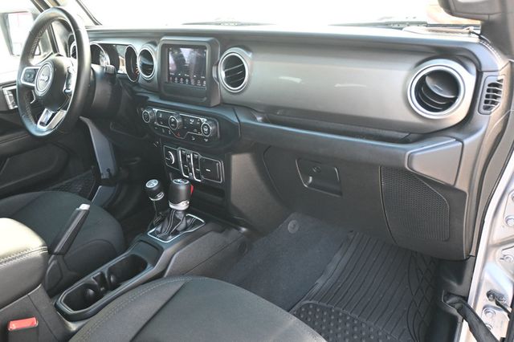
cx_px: 257
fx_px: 417
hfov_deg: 63.2
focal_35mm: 29
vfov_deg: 44.6
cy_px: 171
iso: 1400
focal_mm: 19.5
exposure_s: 1/125
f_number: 3.8
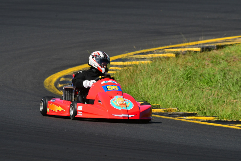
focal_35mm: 750
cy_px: 80
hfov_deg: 2.7
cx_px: 120
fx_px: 5022
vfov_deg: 1.8
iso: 400
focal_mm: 500
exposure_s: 1/640
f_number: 11
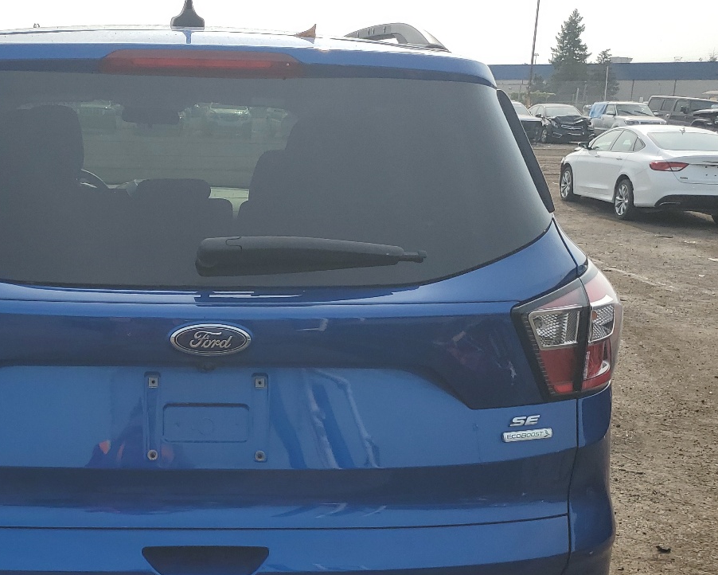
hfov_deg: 40.2
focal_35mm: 45
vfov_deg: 33.2
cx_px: 192
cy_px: 379
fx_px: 956
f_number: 1.5
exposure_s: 1/3333
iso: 50
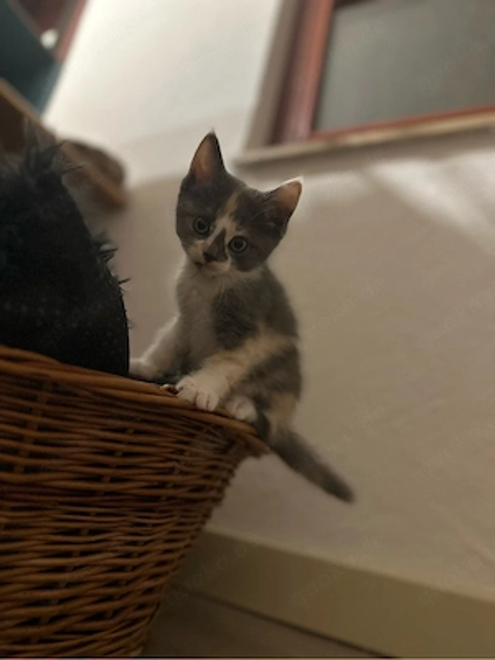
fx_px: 458
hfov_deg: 56.8
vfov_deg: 71.6
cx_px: 248
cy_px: 330
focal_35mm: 24
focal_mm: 6.86
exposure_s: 1/33
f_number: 1.78
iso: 1000
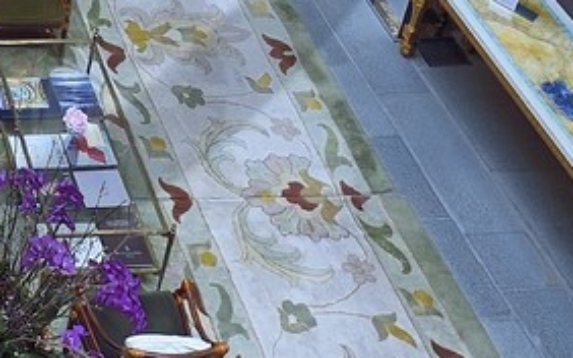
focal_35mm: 81
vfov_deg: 12.5
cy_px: -509
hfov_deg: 21.0
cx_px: -321
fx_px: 1264
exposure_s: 1/30
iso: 200
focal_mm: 14
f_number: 8
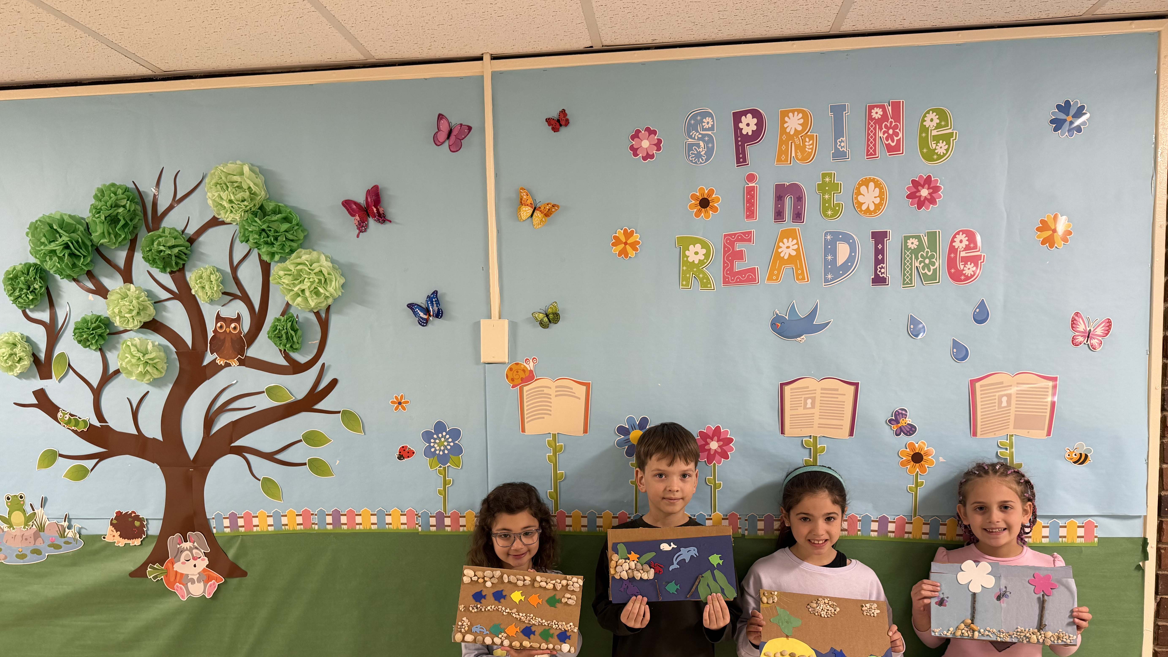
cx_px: 583
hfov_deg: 69.9
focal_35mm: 27
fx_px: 836
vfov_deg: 42.4
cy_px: 431
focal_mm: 6.76
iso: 200
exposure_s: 1/60
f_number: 1.78
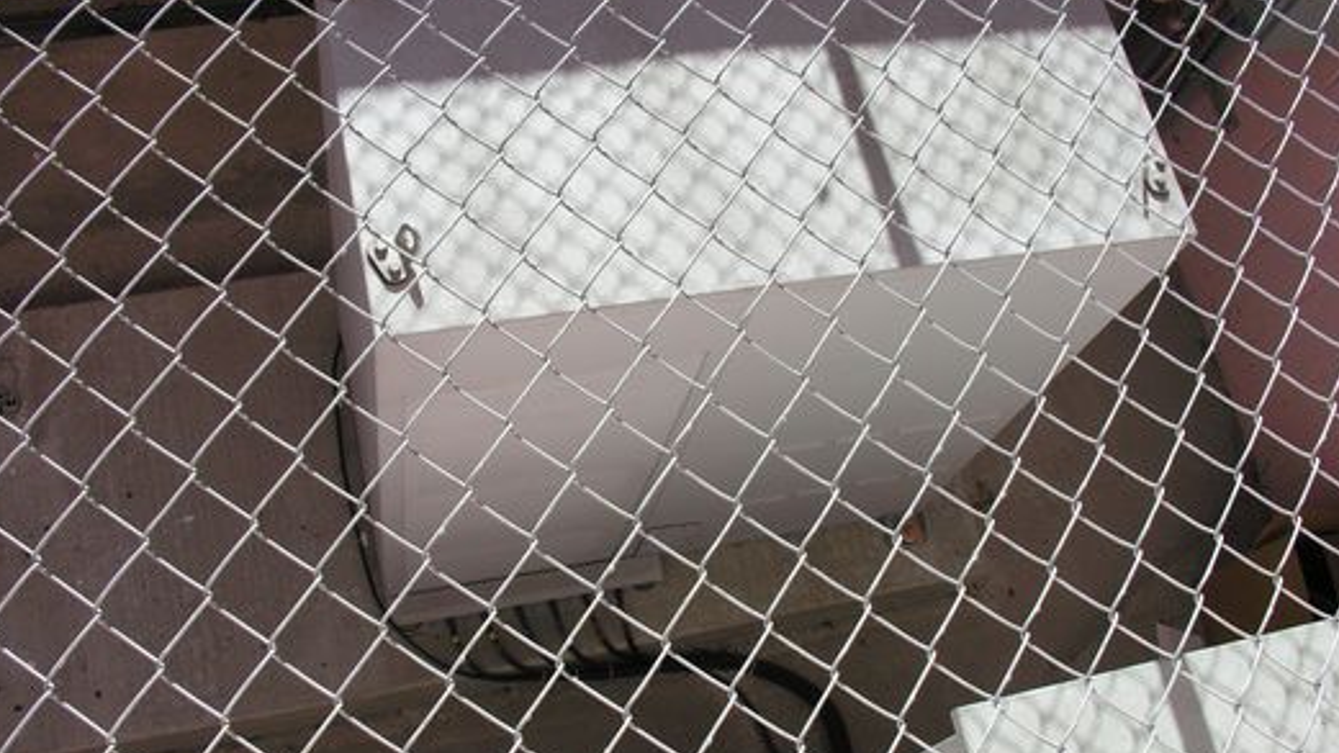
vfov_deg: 30.3
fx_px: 1385
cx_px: 672
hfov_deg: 51.6
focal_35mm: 39
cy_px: 478
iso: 50
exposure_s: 1/175
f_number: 5.6
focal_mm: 8.9
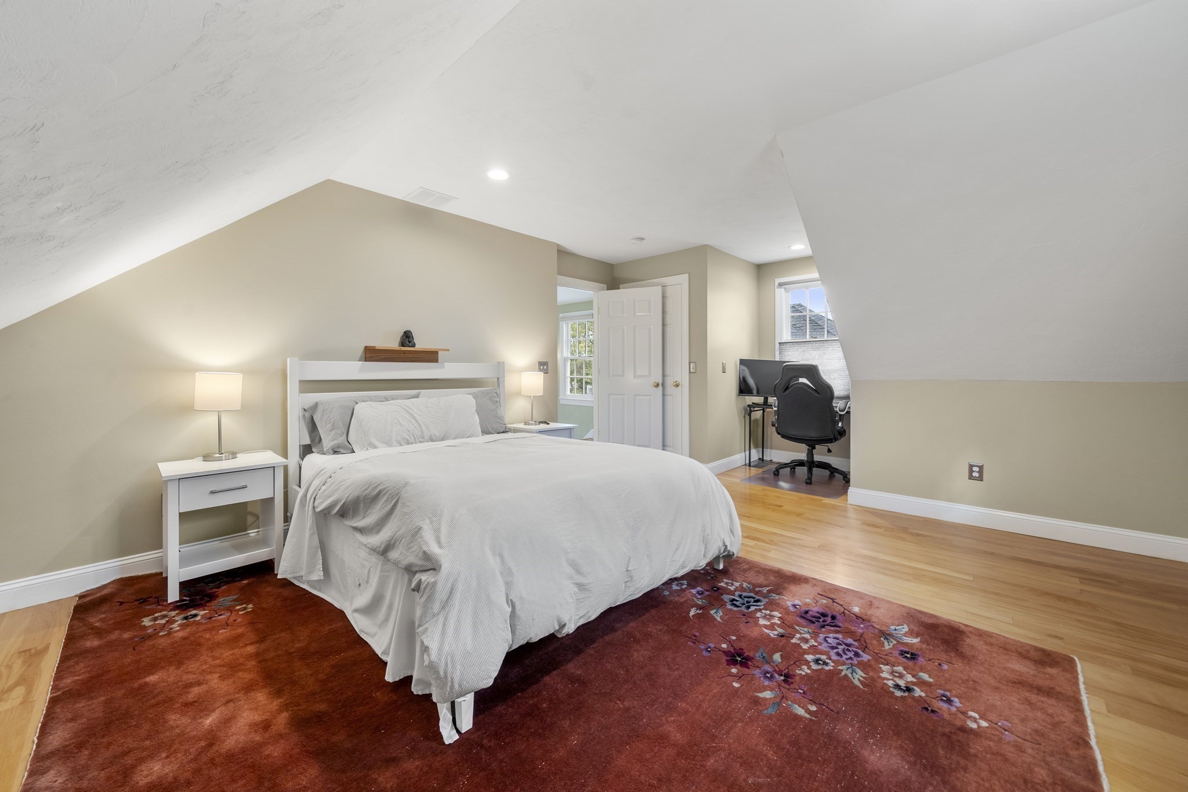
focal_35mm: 13
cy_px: 396
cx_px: 594
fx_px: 429
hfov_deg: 108.3
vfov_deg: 85.4
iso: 320
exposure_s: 1/4
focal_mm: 13
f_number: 7.1
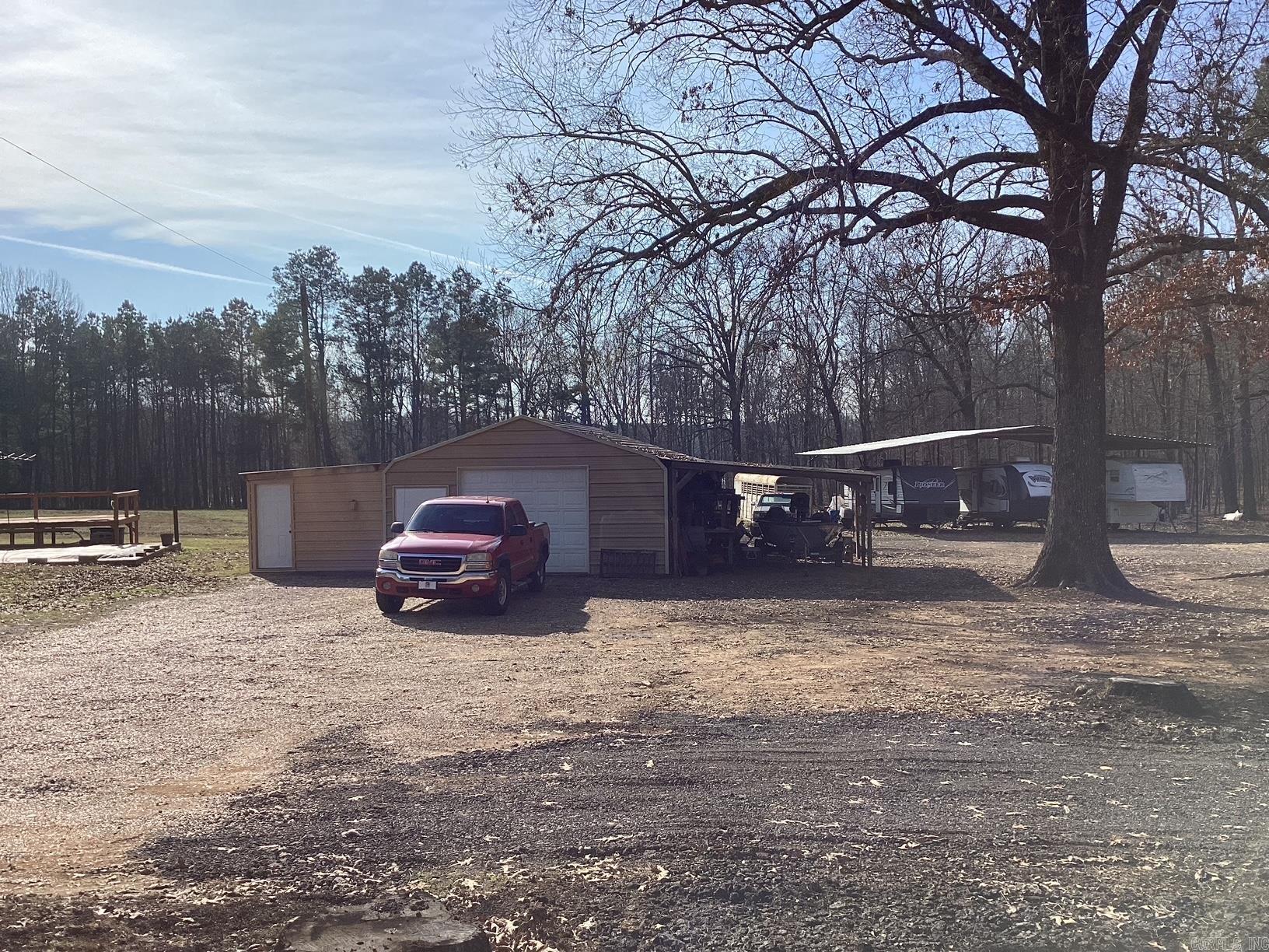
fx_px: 1136
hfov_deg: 58.4
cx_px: 634
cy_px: 476
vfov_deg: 45.4
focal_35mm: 31
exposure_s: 1/1894
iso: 25
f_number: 2.4
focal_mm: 3.3
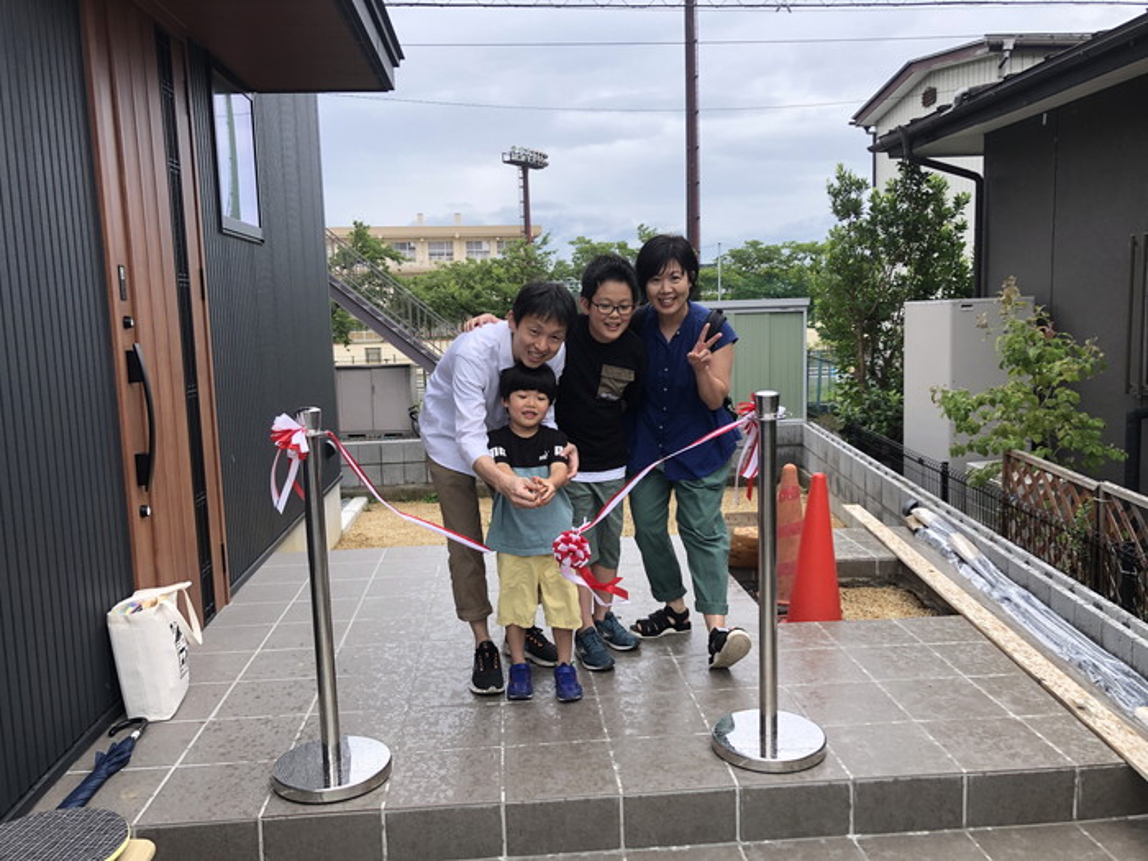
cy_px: 430
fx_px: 929
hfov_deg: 63.4
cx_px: 574
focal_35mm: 28
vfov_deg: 49.7
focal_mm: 3.99
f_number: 1.8
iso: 20
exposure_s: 1/631
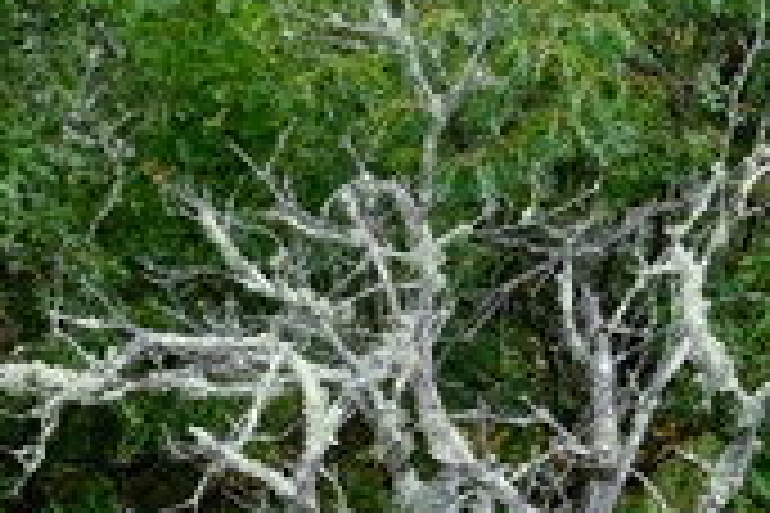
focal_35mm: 216
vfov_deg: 6.3
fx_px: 4620
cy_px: -14
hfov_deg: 9.1
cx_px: 1441
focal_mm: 27
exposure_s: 1/125
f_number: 13
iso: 800
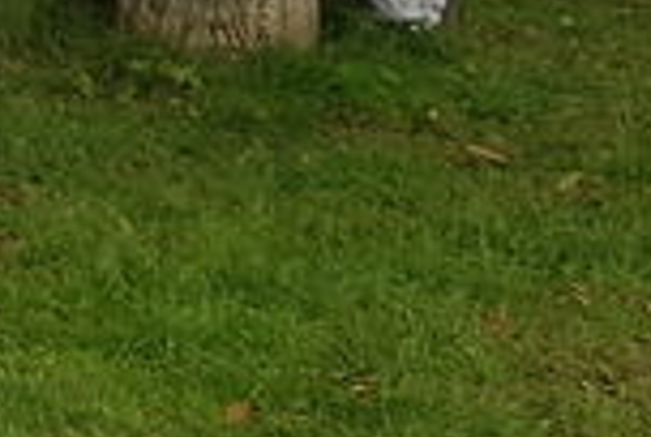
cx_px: -822
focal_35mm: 142
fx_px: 2573
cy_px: -433
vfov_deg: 9.1
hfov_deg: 12.1
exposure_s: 1/578
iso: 40
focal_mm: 4.2
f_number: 1.7
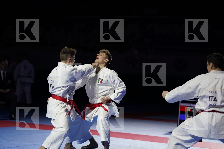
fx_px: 566
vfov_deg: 15.0
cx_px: 112
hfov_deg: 22.4
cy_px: 74
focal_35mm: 91
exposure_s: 1/500
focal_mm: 91
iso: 400
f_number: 2.8
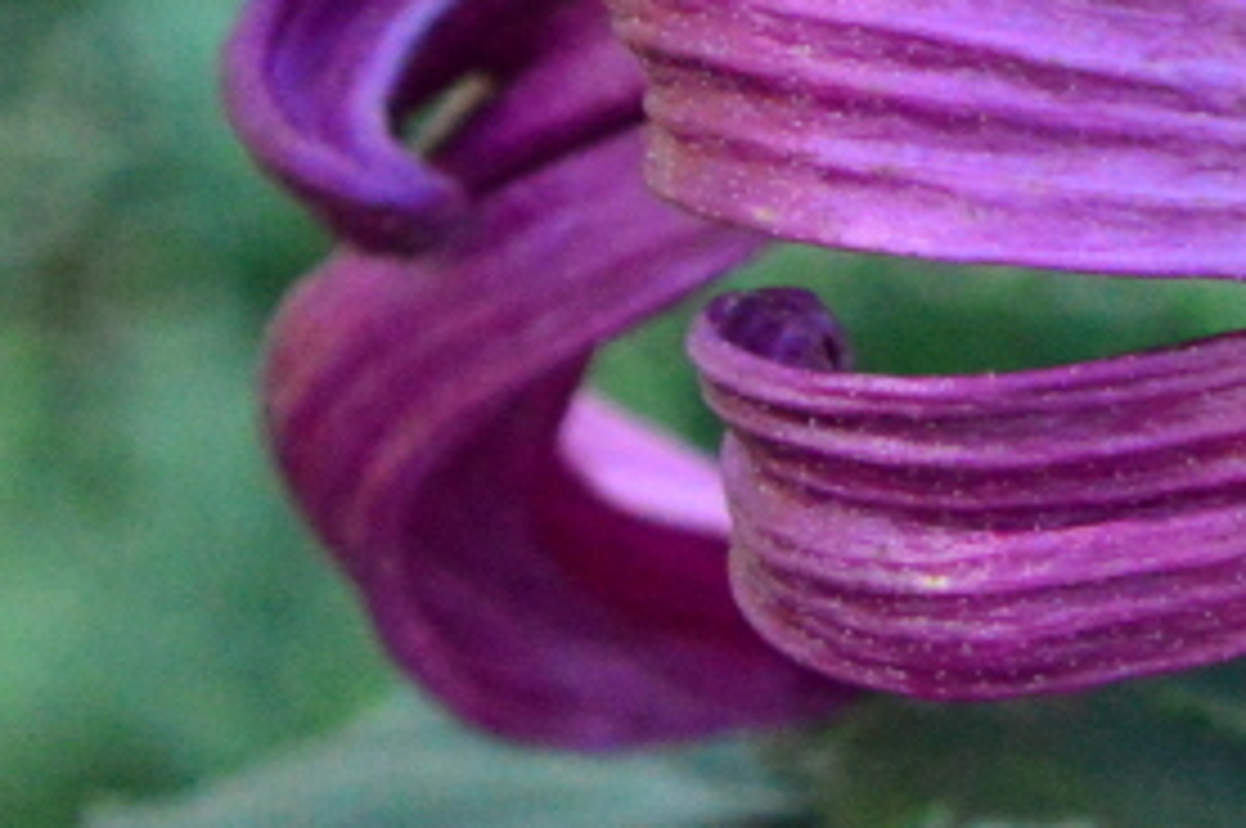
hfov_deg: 5.3
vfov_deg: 3.5
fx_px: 13413
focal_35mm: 388
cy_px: -421
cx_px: 1880
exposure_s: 1/100
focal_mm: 70
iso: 6400
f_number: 13
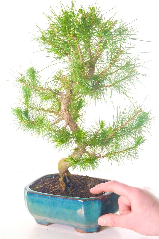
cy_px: 120
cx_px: 80
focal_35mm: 123
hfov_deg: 11.2
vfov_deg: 16.6
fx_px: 814
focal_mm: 81.9
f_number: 13
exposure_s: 1/15
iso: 2000
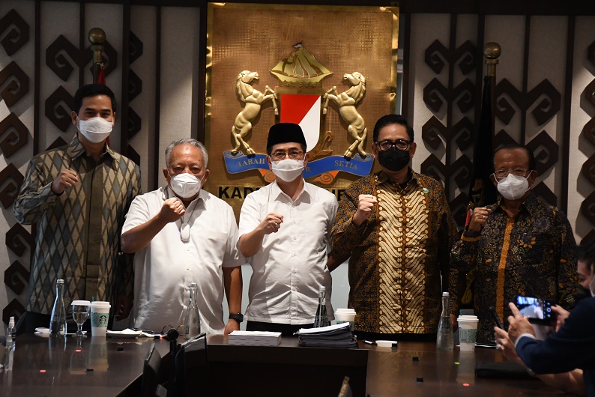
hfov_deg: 14.3
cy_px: 199
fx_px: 2364
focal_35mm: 143
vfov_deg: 9.6
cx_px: 298
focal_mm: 95
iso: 4000
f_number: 5.3
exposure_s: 1/250
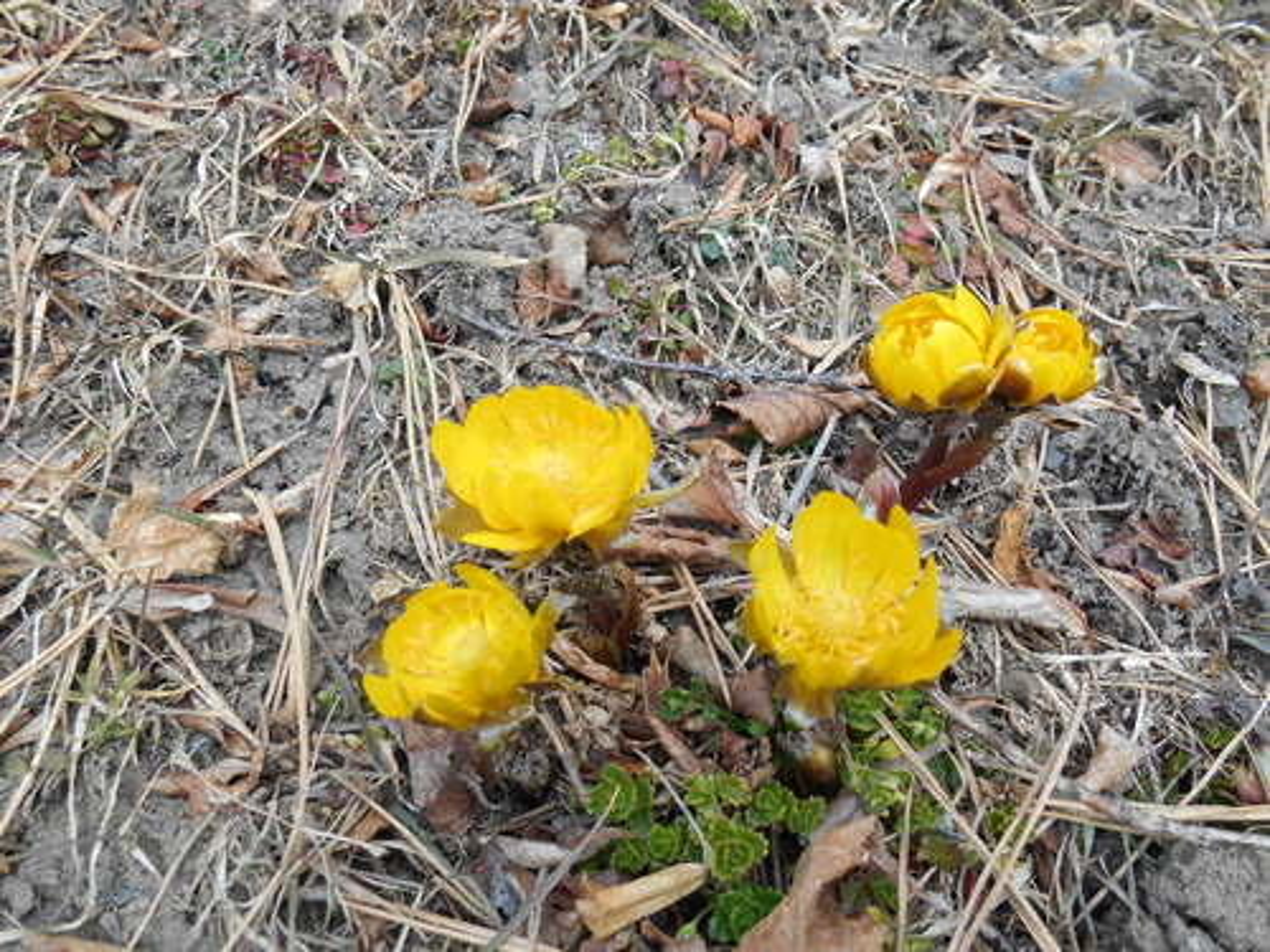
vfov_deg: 45.4
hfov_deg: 58.4
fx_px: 1137
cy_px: 476
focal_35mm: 31
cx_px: 635
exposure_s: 1/250
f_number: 3.6
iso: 80
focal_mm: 5.5
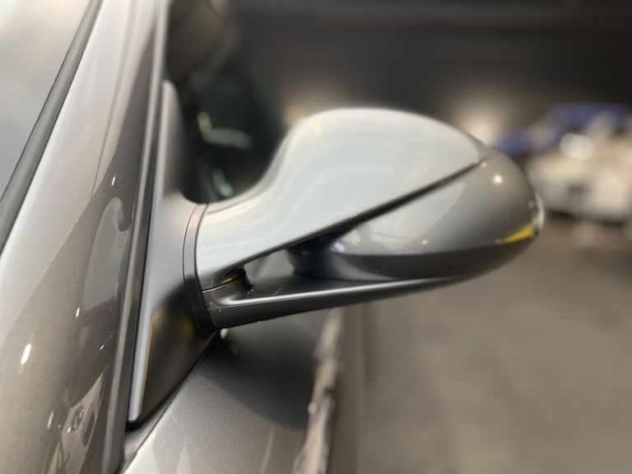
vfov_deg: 53.1
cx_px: 316
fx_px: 475
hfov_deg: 67.3
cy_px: 237
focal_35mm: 26
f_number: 1.6
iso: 80
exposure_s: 1/50
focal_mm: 4.2
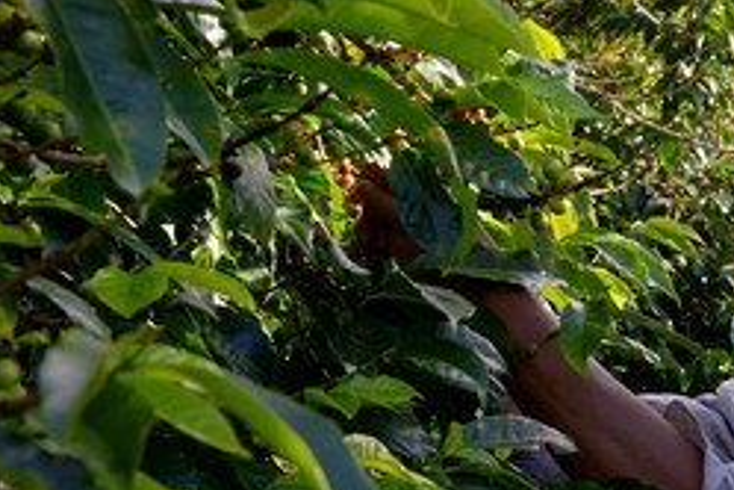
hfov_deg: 26.2
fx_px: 1549
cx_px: 587
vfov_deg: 17.9
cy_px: 269
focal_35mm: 76
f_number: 13
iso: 800
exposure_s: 1/125
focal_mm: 45
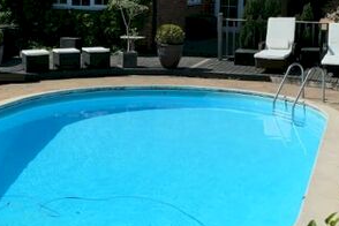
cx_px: 187
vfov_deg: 19.5
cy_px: 39
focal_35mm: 69
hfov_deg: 29.2
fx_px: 650
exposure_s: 1/1600
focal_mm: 10.7
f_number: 4.5
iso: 125
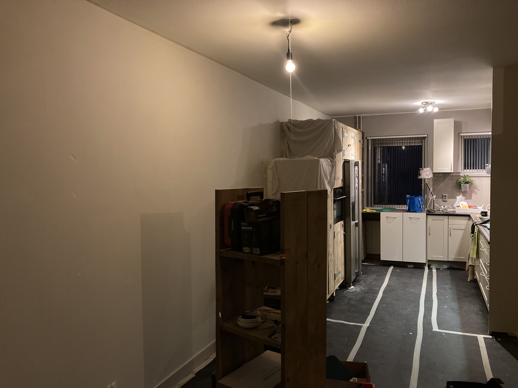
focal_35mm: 28
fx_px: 419
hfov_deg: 63.4
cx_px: 259
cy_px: 194
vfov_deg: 49.7
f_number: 1.8
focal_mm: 3.99
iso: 640
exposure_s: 1/25
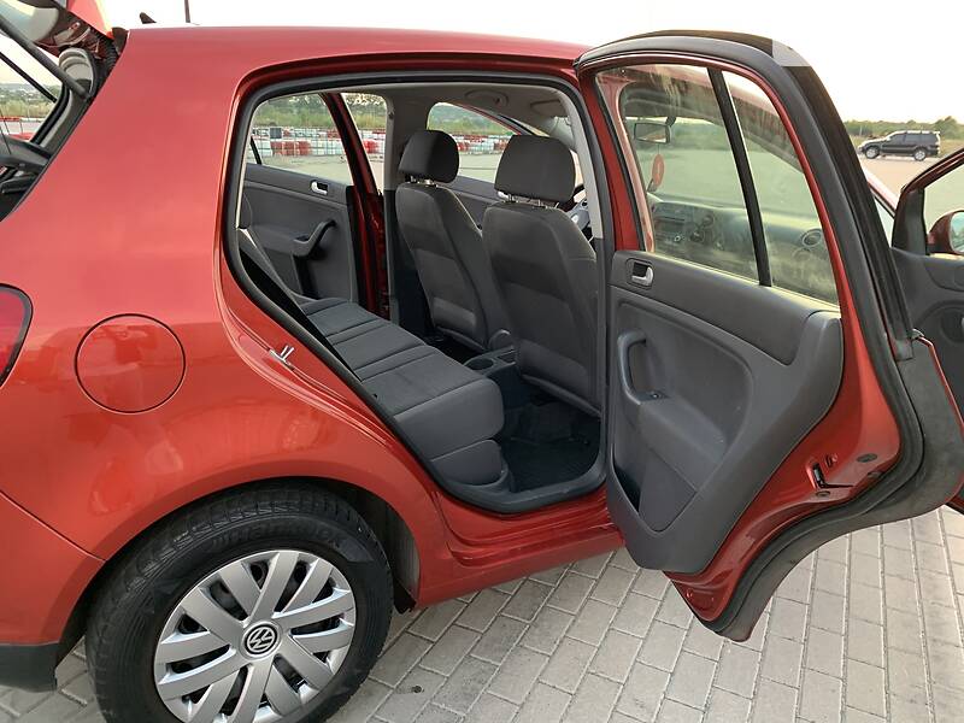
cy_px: 362
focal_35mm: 26
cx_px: 482
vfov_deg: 53.1
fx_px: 724
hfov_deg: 67.3
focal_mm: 4.2
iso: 160
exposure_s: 1/60
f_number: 1.8
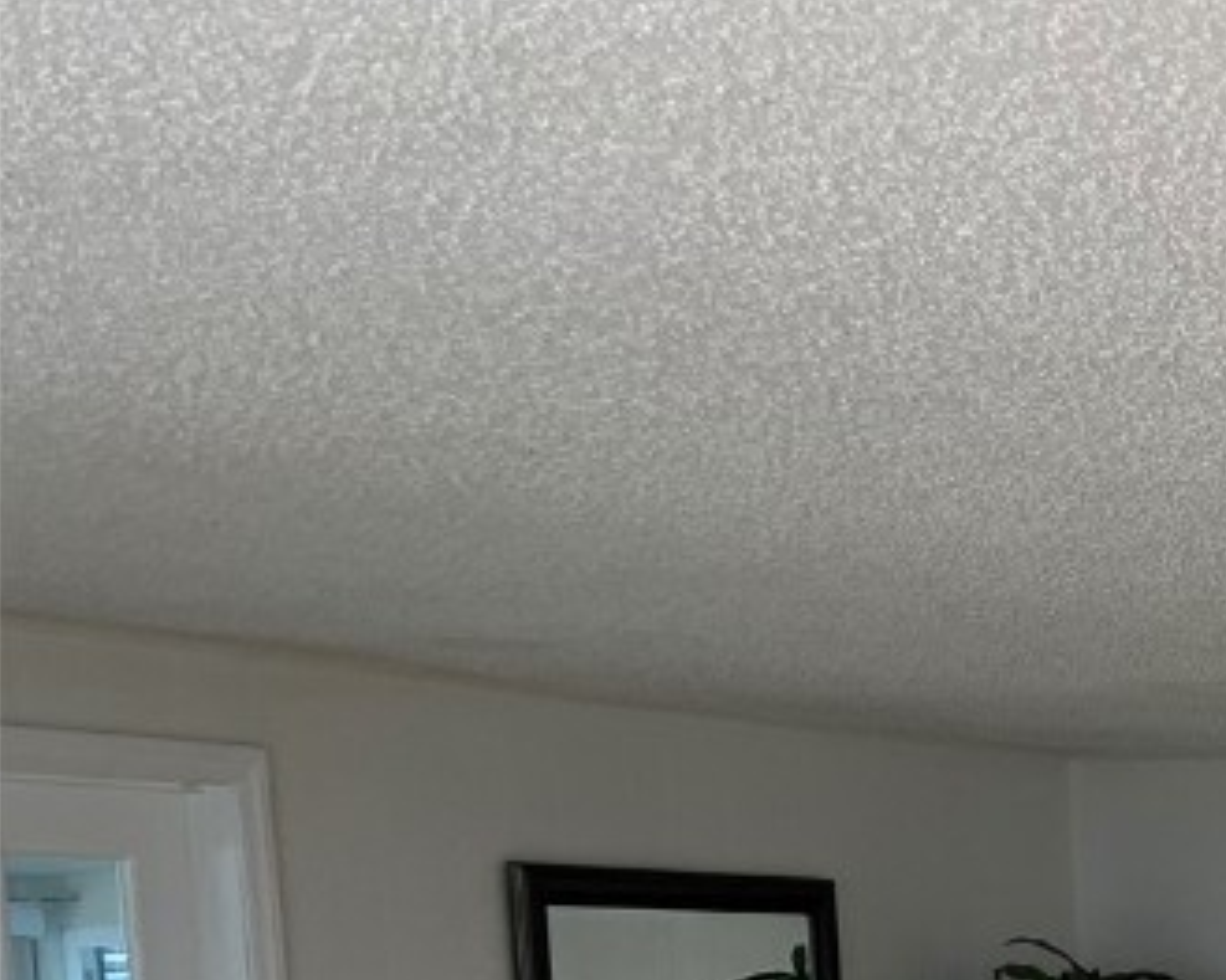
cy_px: 1368
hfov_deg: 20.3
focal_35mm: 79
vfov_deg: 17.8
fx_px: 2866
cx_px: 1904
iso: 100
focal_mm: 5.1
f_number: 1.6
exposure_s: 1/120
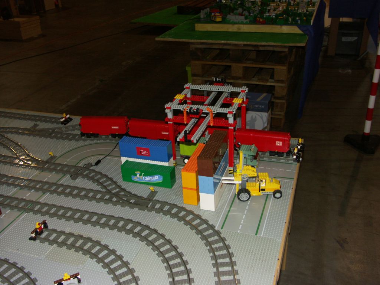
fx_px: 384
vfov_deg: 40.7
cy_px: 142
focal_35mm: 35
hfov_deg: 52.6
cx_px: 190
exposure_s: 1/50
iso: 200
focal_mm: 9.14
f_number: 2.8
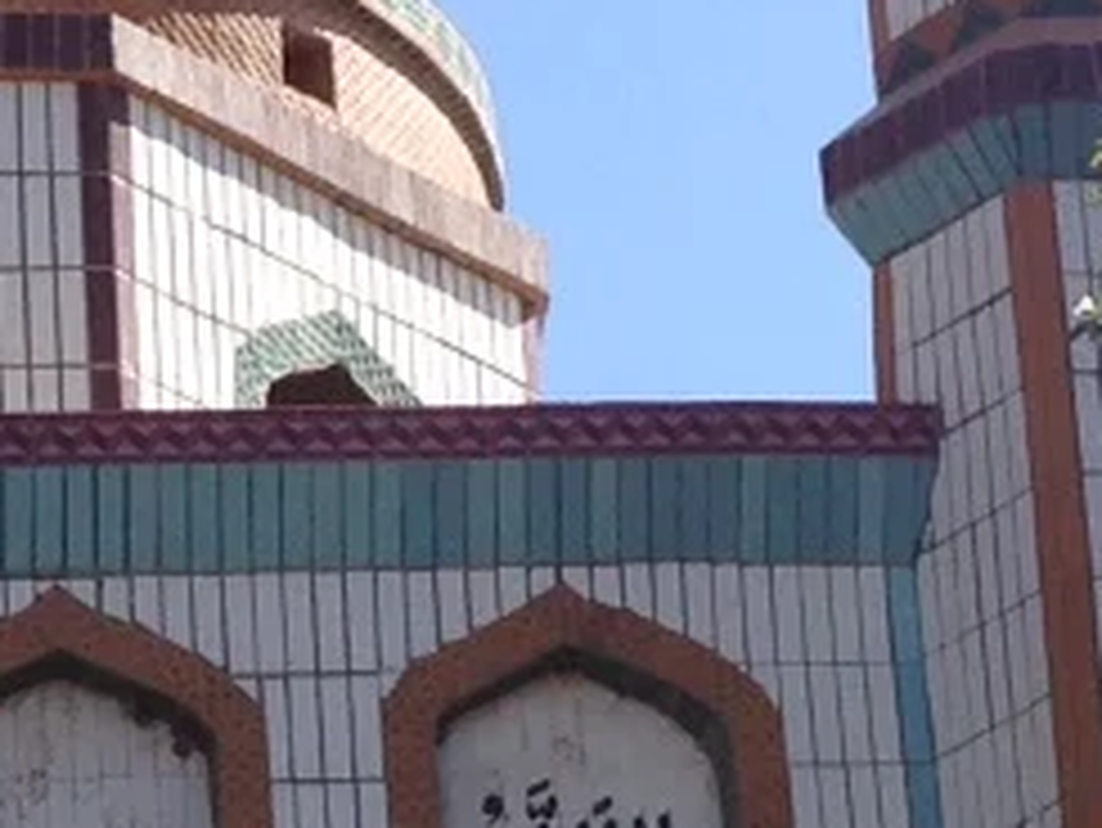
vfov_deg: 6.8
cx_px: 117
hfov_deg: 9.0
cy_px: 446
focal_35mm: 220
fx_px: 7007
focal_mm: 4.12
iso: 50
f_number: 2.4
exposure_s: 1/1205
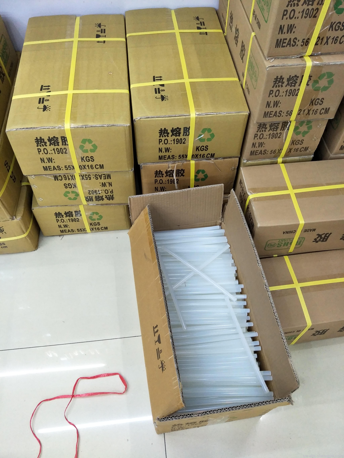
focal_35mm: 24
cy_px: 229
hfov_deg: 56.8
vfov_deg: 71.6
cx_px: 172
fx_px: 318
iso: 200
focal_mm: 4.1
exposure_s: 1/33
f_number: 1.7
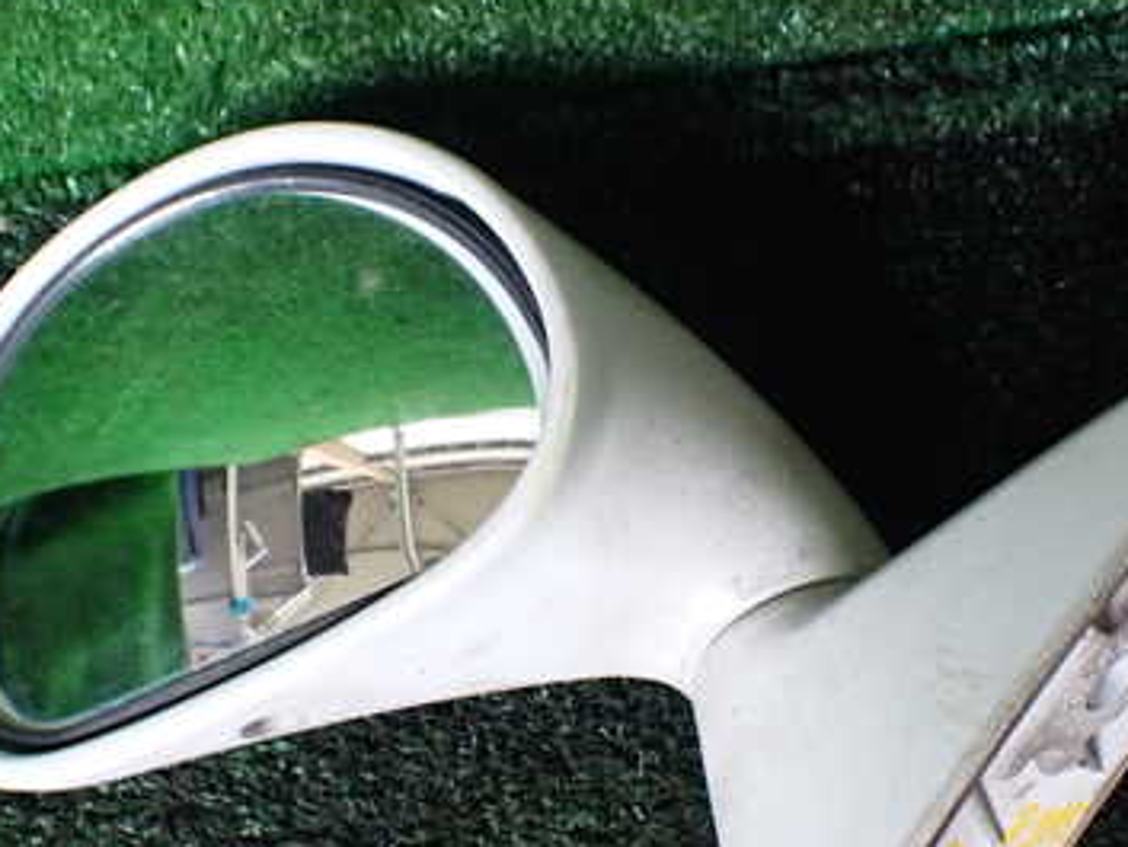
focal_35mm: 51
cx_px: 566
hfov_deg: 37.5
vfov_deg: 28.5
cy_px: 524
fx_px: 1662
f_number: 2.3
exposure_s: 1/80
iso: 800
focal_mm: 5.4
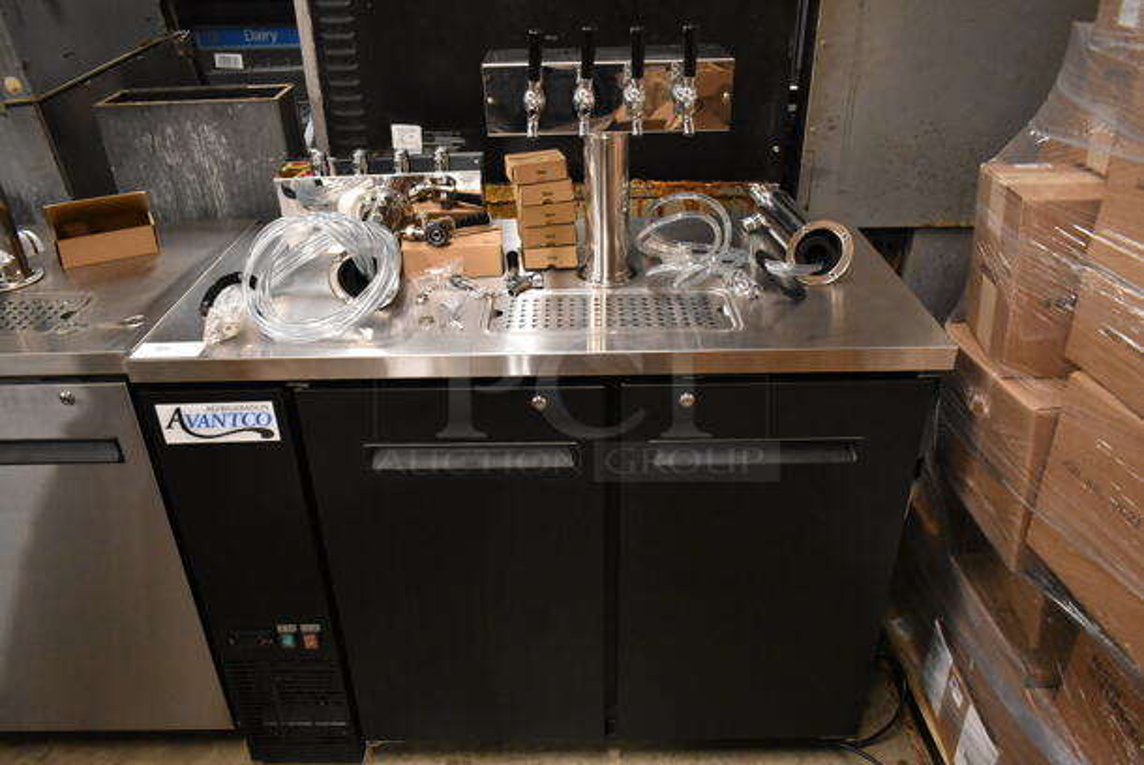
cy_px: 382
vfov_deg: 48.0
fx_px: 859
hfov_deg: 67.3
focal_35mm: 27
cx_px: 572
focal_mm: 18
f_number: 3.5
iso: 4000
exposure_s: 1/125
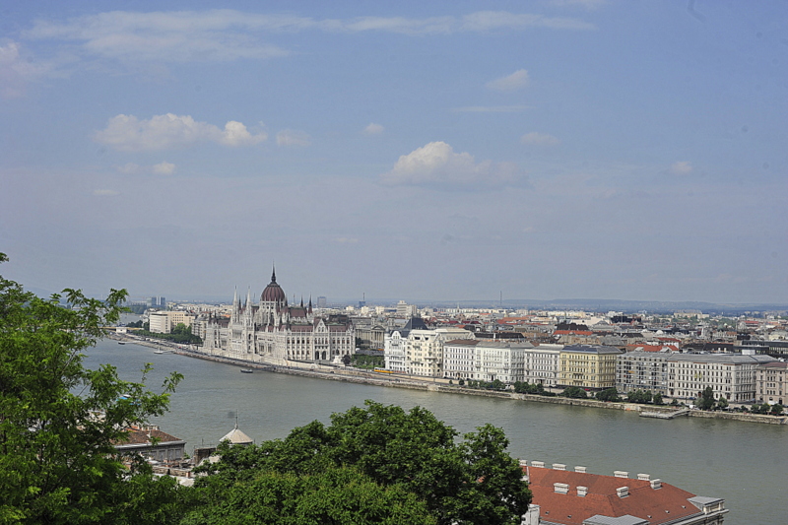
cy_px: 262
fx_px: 1094
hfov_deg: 39.6
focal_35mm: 50
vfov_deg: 27.0
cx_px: 394
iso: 200
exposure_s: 1/800
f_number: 8
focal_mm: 50
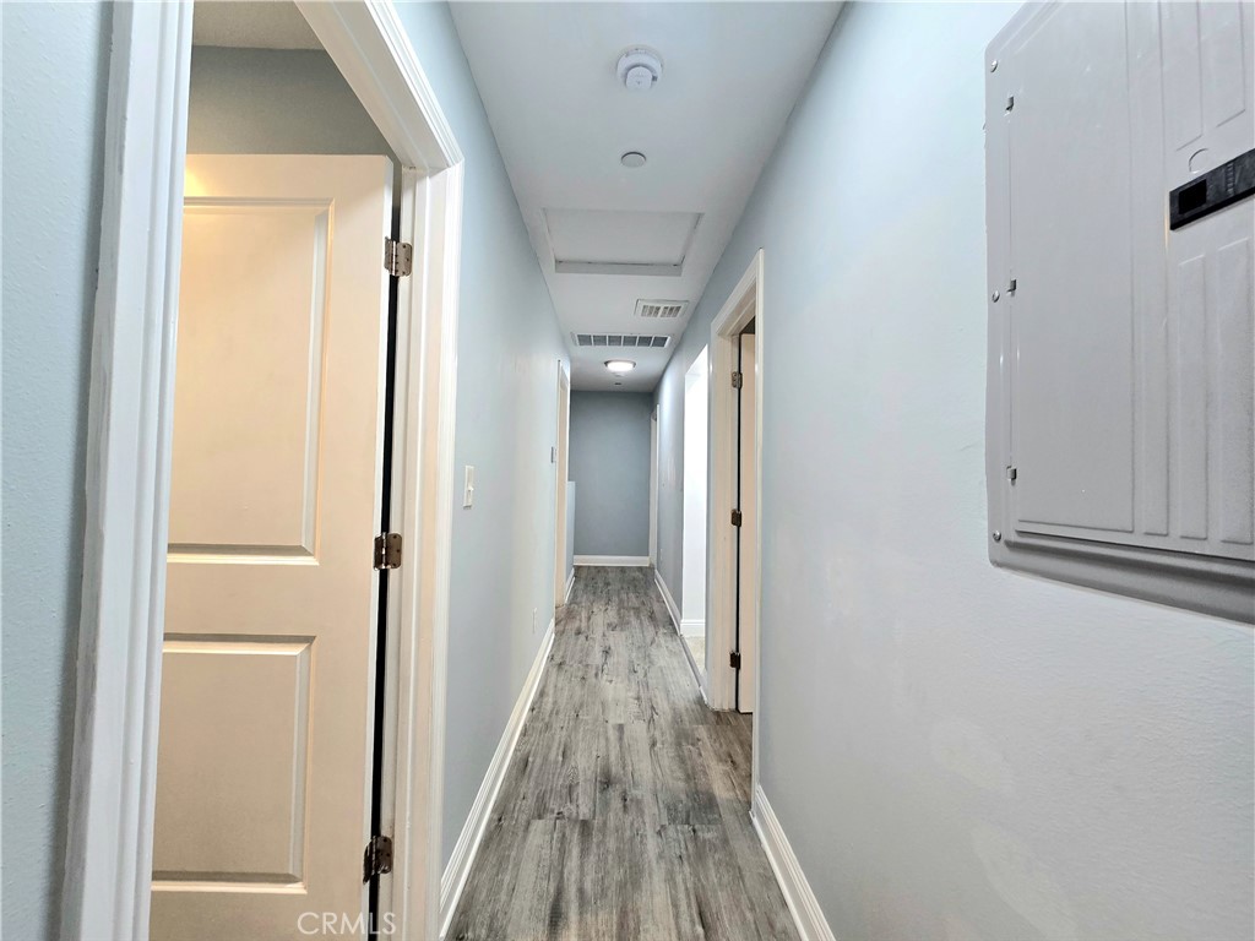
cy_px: 470
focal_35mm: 13
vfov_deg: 89.9
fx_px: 471
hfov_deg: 106.2
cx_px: 628
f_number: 2.2
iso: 125
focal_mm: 2.2
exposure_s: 1/60.2
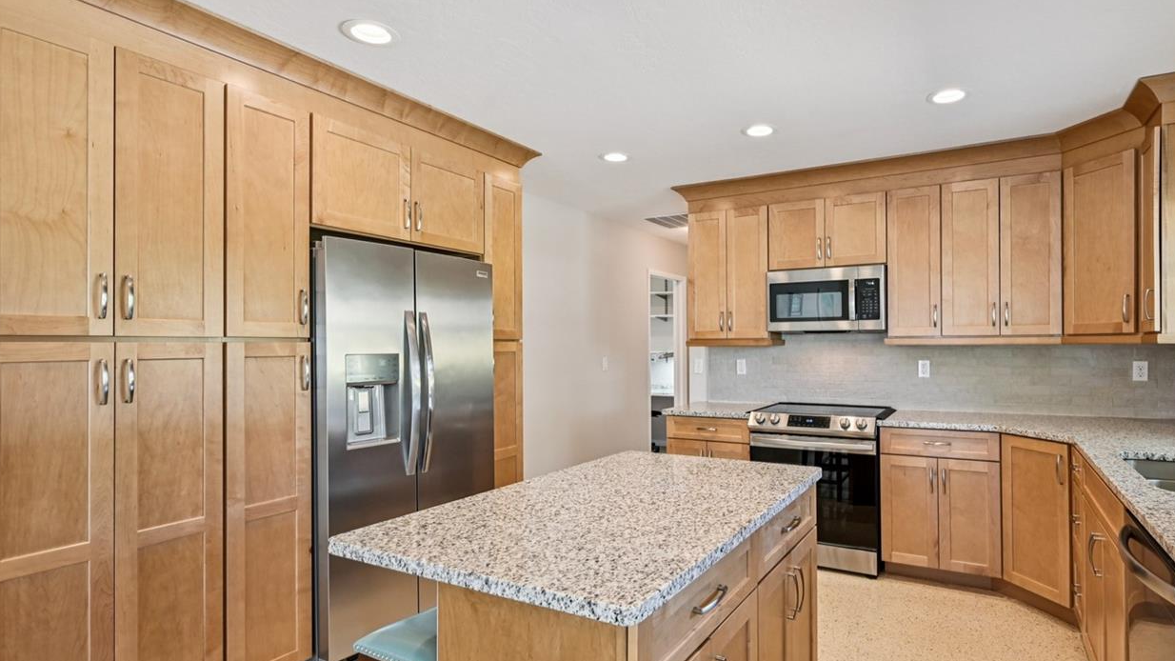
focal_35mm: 19
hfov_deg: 89.0
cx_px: 670
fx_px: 592
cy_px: 336
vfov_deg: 58.3
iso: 400
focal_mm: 14
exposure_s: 1/25
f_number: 8
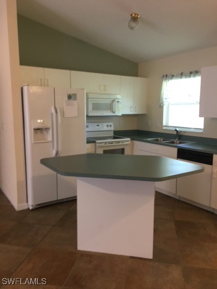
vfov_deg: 61.7
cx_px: 108
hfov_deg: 48.2
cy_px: 144
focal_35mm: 29
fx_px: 242
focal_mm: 4.15
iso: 160
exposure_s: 1/30
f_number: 2.2
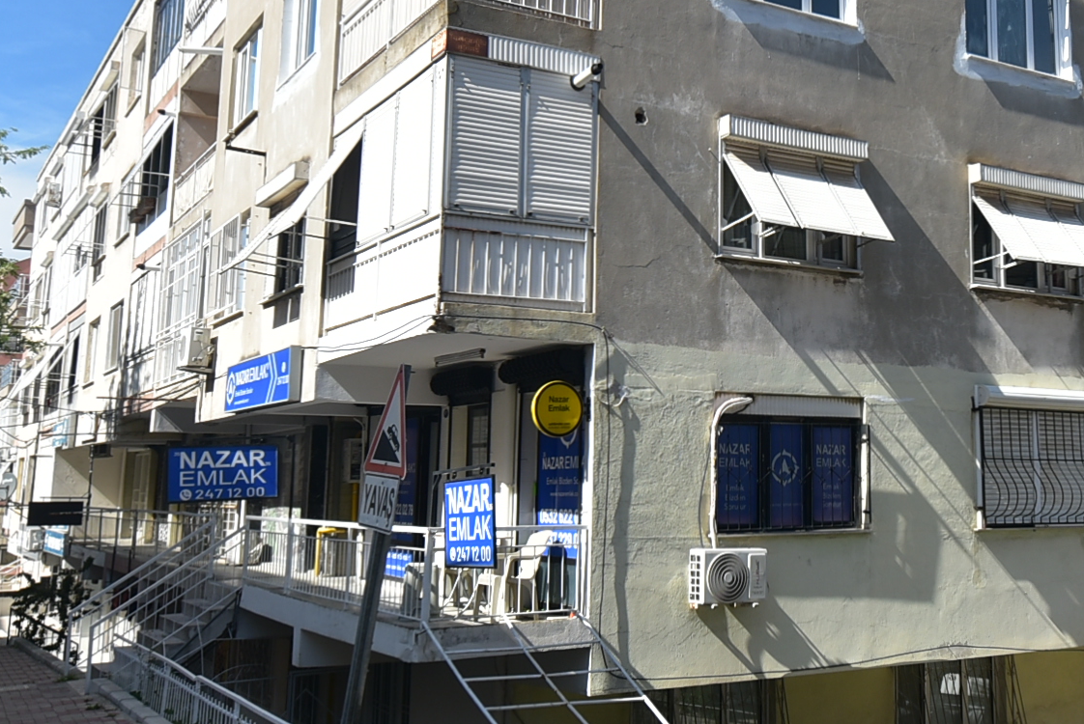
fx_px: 1205
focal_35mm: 40
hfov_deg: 47.1
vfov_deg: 33.4
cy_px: 297
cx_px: 776
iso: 100
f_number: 7.1
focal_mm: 10
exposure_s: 1/200
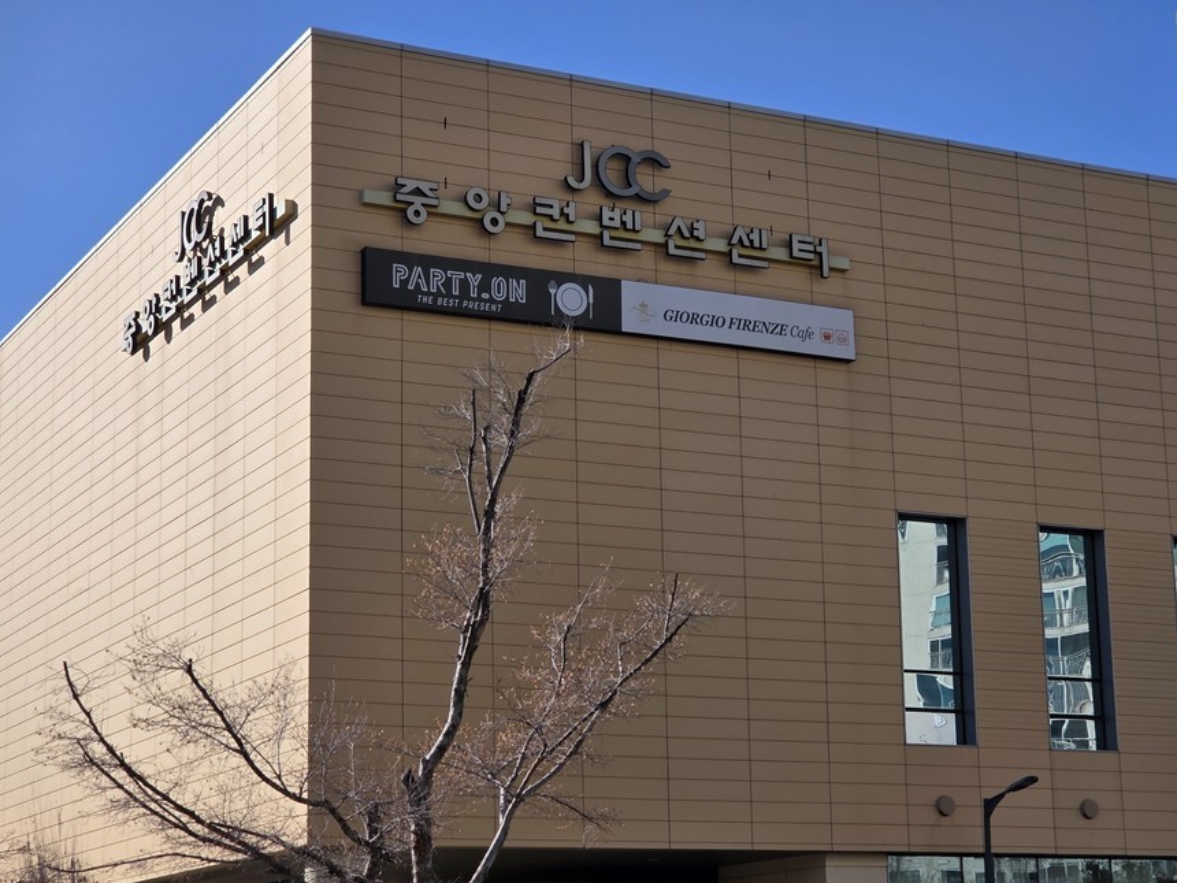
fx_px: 2618
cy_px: 464
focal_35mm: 77
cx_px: 635
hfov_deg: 25.3
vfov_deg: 19.1
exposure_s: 1/1422
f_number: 2.4
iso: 25
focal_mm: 7
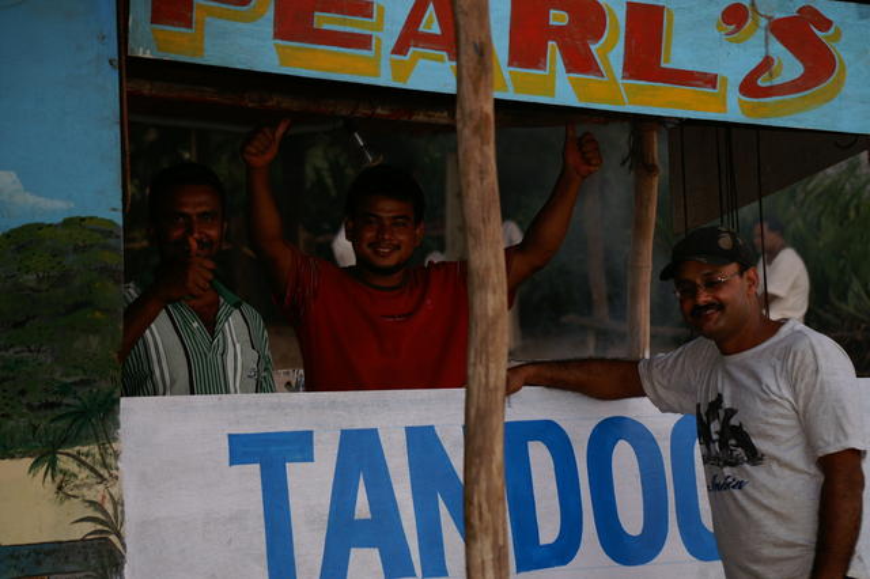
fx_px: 3623
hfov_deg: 13.7
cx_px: 435
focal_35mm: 150
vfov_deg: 9.1
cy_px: 290
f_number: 5.6
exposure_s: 1/60
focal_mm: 100
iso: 200
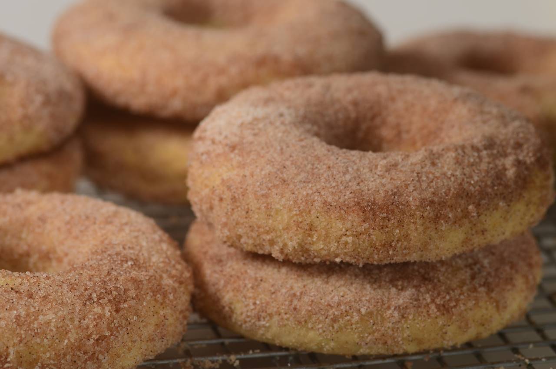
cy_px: 184
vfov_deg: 8.7
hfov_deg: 13.1
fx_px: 2428
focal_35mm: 158
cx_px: 278
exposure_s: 1/125
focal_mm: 105
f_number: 5.6
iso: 100
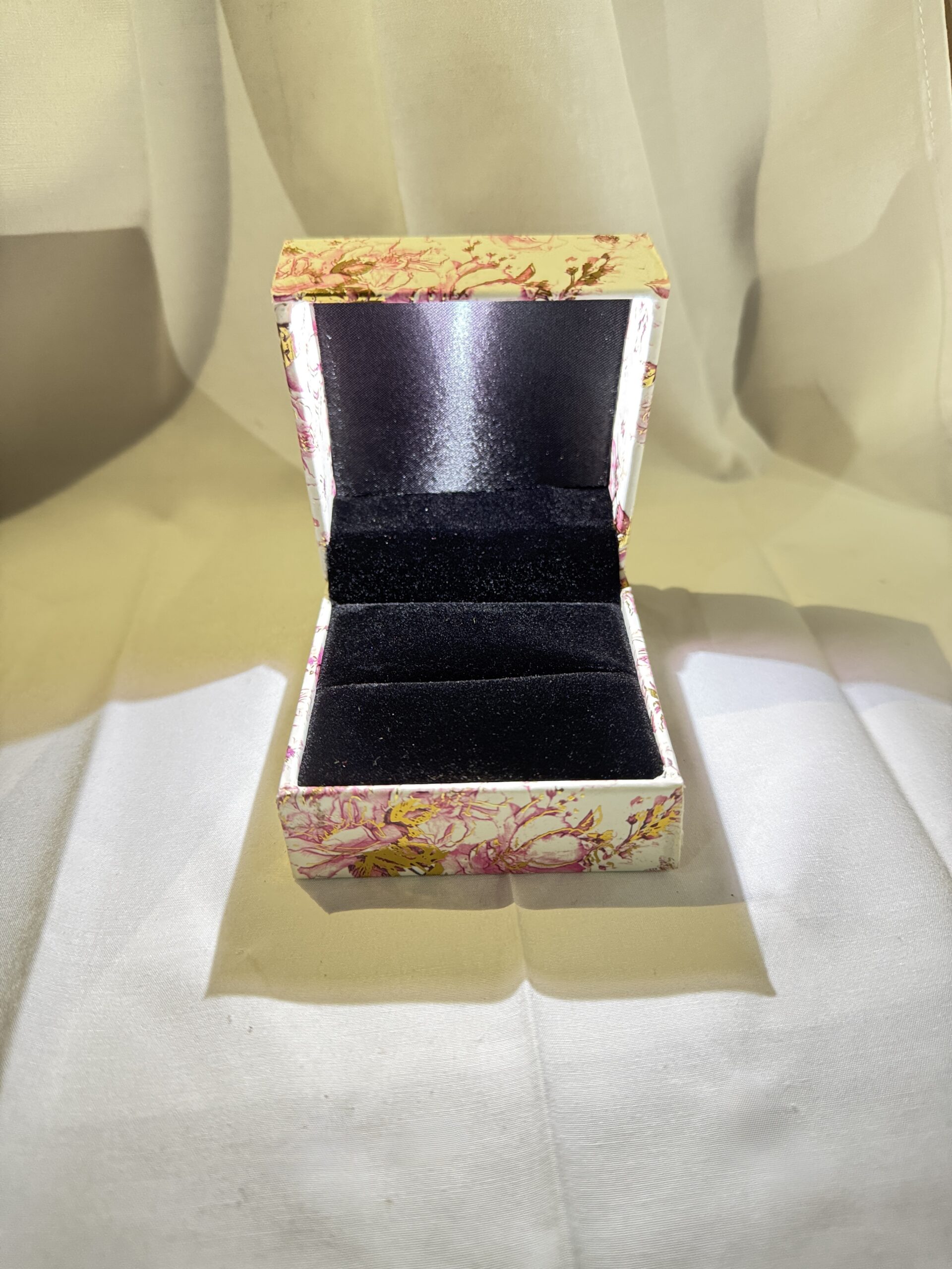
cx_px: 476
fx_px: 880
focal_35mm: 24
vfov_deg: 71.6
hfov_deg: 56.8
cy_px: 634
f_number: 1.78
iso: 500
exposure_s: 1/50
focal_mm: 6.76
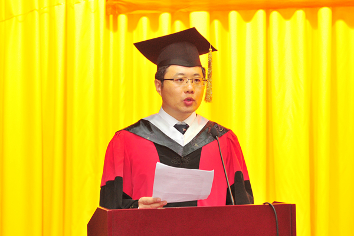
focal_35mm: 70
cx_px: 177
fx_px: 688
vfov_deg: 19.5
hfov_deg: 28.8
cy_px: 118
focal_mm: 70
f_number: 4
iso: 800
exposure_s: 1/125
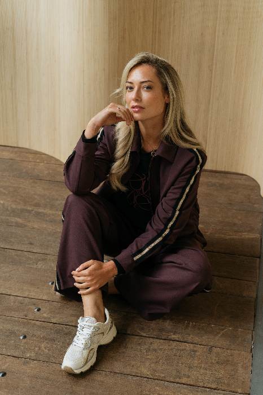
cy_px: 198
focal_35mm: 57
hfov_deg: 23.8
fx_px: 625
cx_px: 132
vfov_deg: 35.1
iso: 640
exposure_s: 1/200
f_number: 4.5
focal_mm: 57
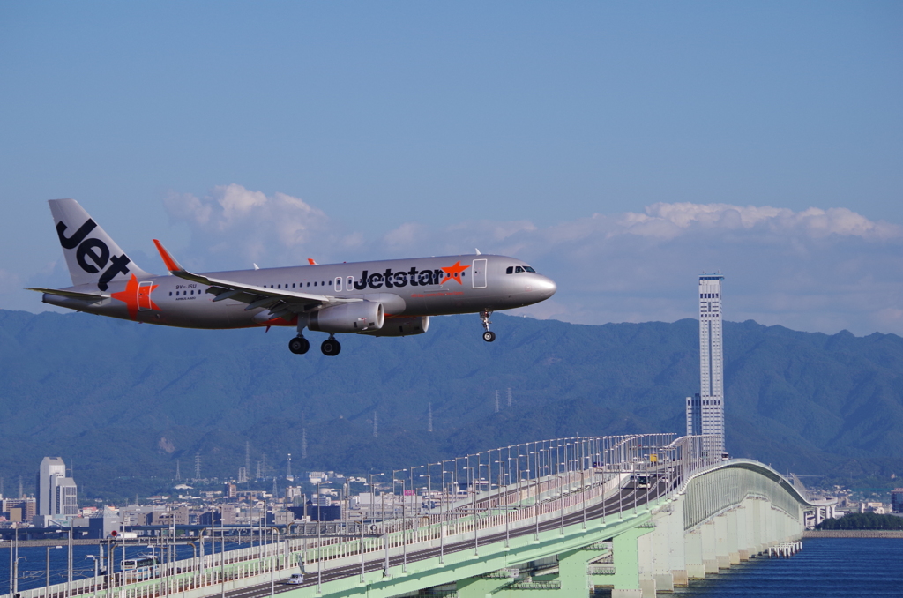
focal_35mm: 202
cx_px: 452
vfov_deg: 6.8
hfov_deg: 10.2
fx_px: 5056
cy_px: 299
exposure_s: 1/1000
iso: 200
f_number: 6.3
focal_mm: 135
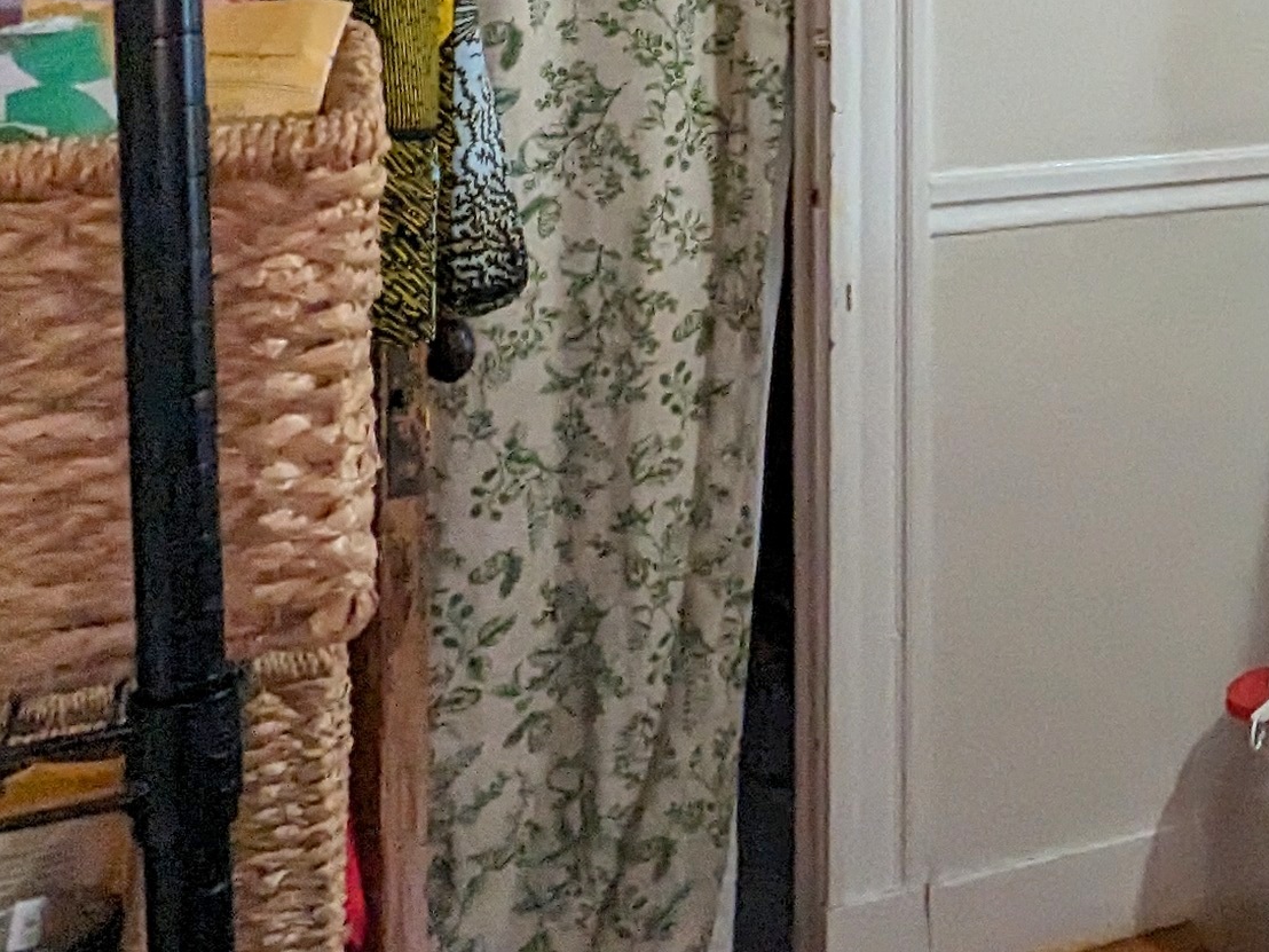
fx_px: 2163
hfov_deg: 26.4
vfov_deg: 22.9
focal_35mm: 59
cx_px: 1749
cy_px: -166
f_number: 2.2
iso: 184
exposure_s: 1/30
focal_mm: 2.35
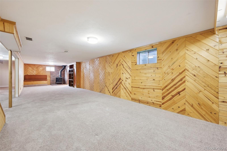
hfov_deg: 104.3
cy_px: 76
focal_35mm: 14
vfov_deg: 81.2
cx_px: 114
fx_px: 88
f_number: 8
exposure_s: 1/2
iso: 400
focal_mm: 14
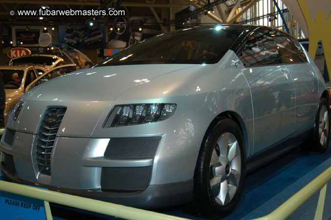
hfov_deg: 43.6
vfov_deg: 29.8
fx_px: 413
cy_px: 110
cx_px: 166
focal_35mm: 45
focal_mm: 30
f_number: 5
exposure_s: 1/60
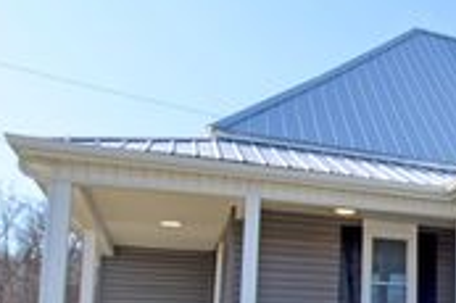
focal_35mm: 52
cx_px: 498
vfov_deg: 25.1
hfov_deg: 33.5
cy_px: 278
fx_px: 658
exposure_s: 1/250
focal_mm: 12
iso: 100
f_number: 8
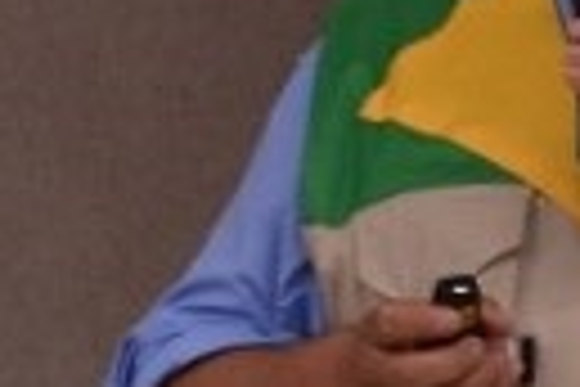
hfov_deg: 4.6
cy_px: 306
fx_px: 7008
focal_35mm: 435
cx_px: 1517
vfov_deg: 3.2
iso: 400
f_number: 5.6
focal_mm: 50
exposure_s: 1/15
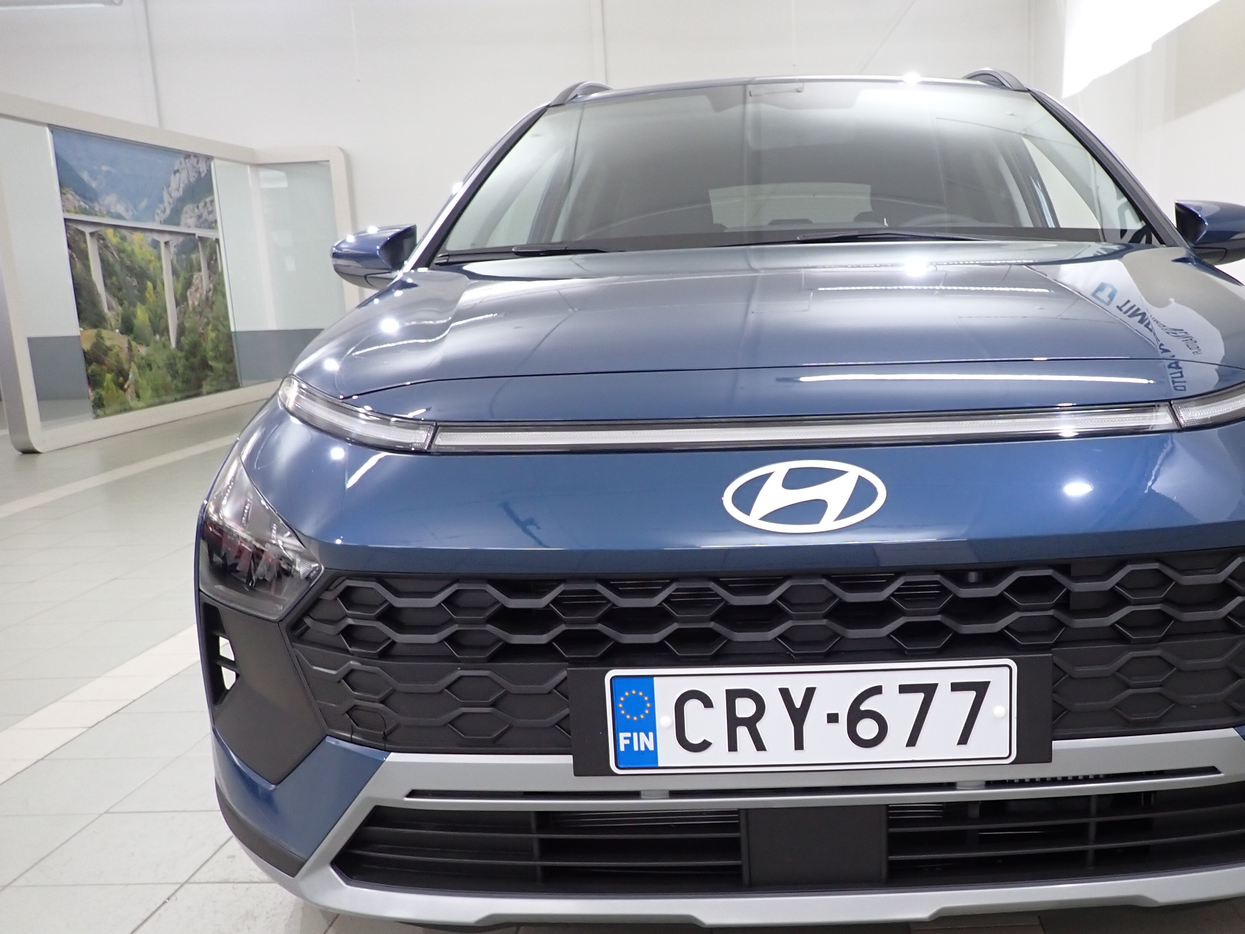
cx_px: 803
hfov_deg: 53.2
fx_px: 1223
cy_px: 532
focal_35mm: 34
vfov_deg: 41.7
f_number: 2
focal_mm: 4.5
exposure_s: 1/60
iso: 200
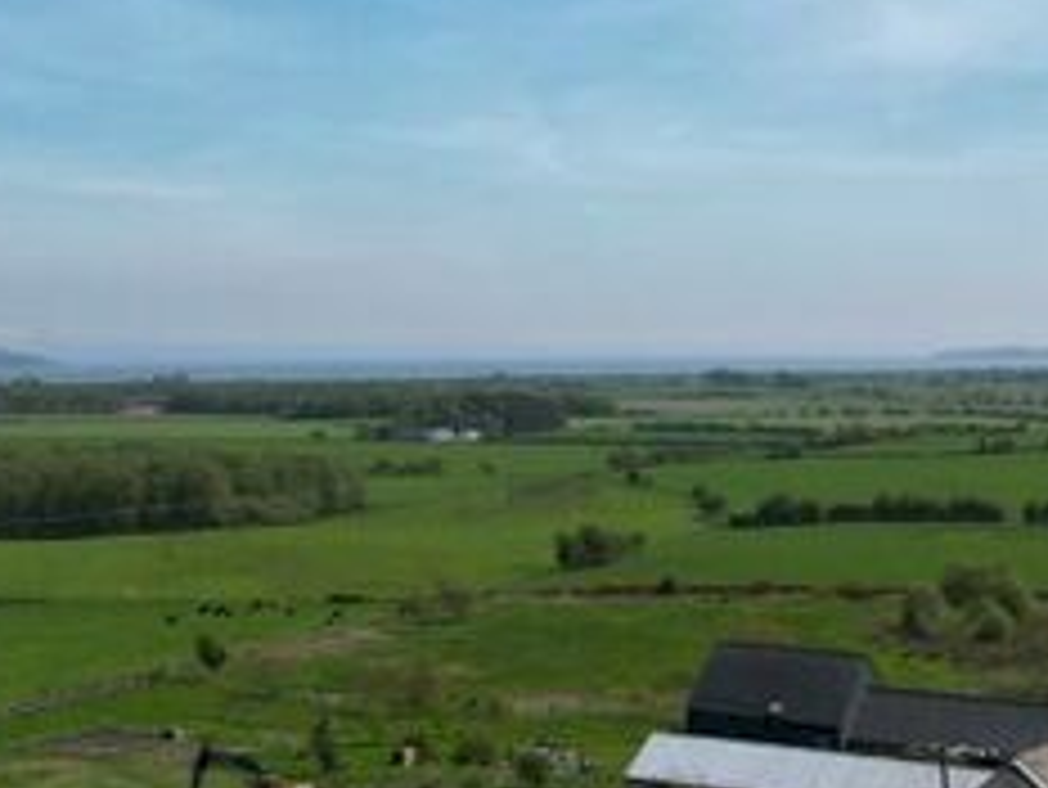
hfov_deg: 26.7
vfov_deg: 20.0
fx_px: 2181
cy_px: 70
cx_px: 288
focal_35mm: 72
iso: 110
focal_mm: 6.72
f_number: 1.7
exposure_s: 1/4000
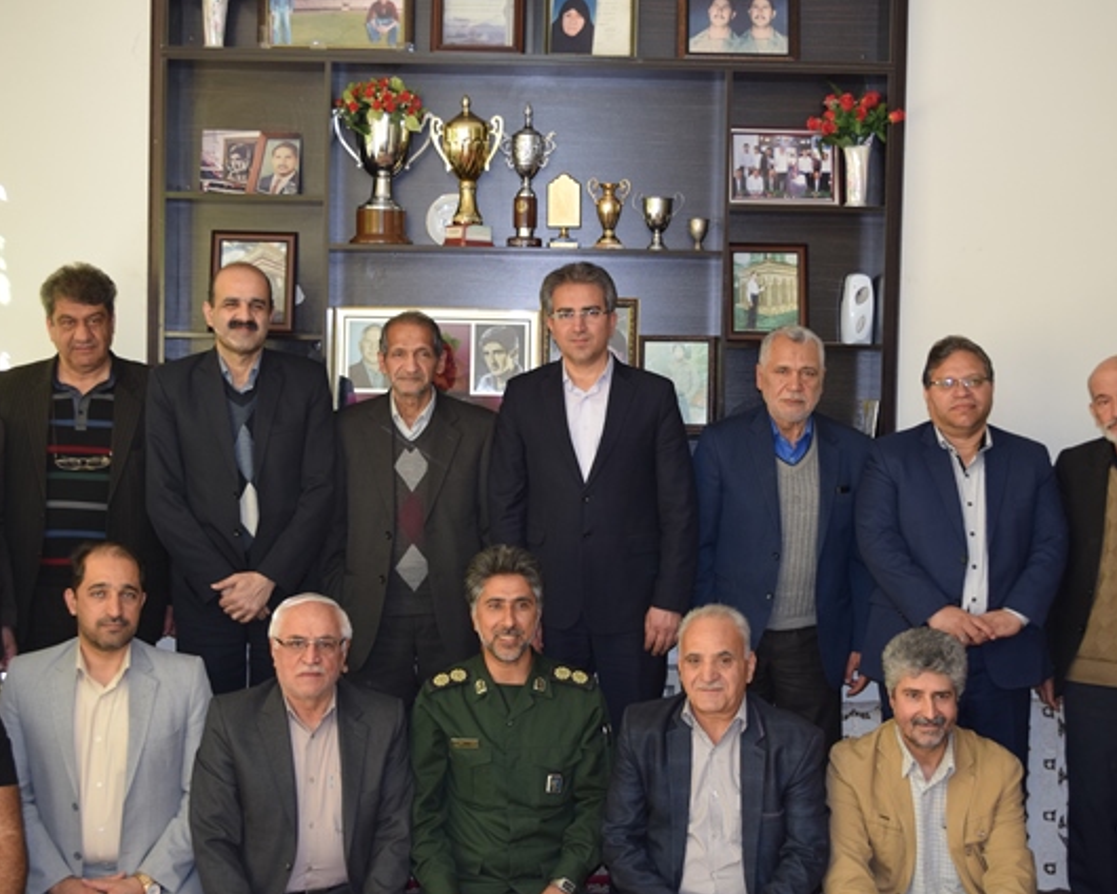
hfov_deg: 36.7
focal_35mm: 51
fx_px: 1686
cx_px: 577
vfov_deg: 29.7
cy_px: 448
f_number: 5
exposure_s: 1/100
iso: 800
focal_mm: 30
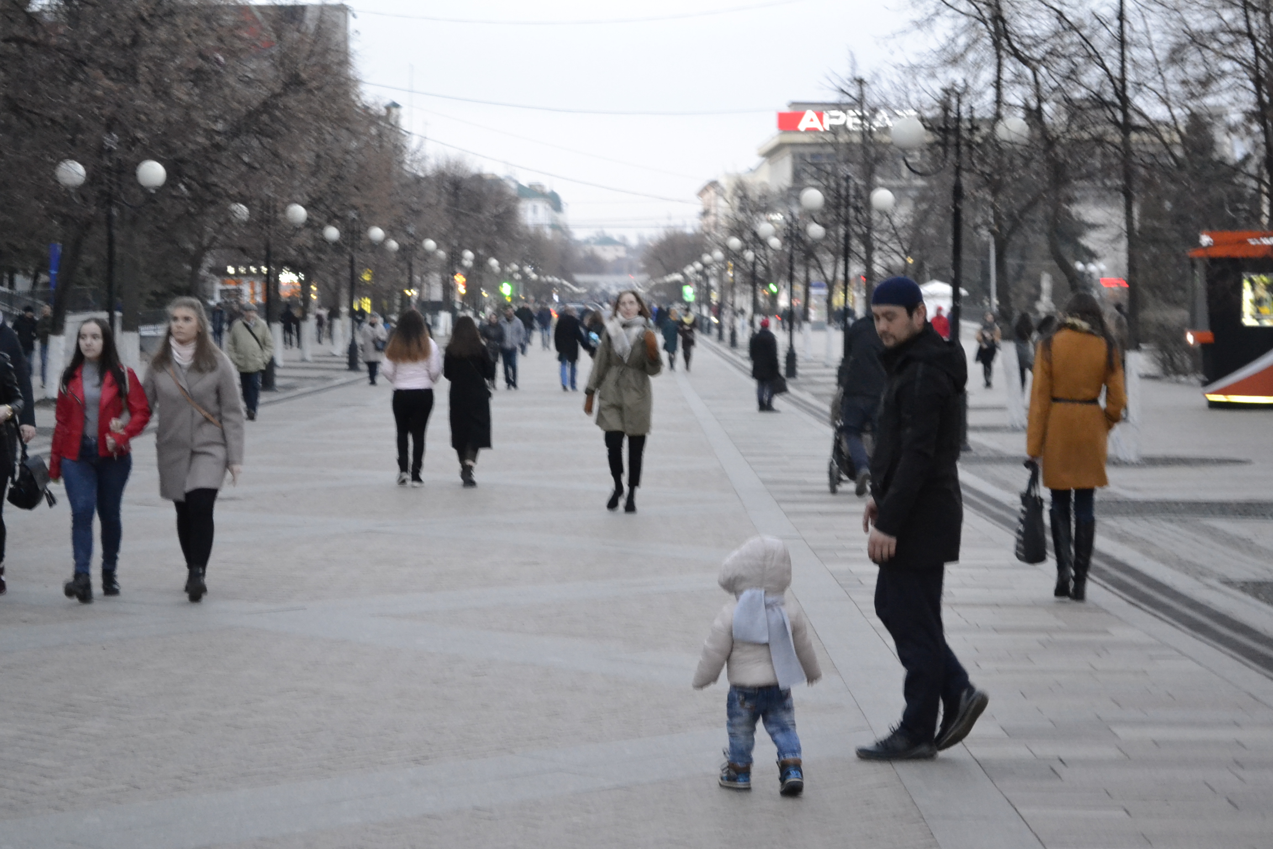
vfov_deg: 16.6
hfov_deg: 24.6
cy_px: 424
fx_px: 2917
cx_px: 636
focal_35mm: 82
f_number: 5.6
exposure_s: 1/60
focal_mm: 55
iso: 3200
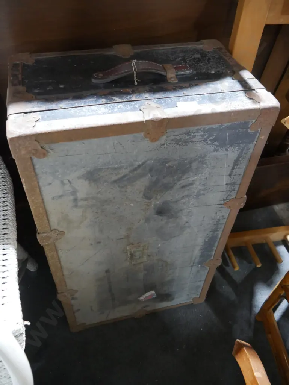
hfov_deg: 49.8
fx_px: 311
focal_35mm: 28
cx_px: 144
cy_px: 192
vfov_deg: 63.4
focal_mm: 14
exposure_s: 1/60
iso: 2500
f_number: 3.5
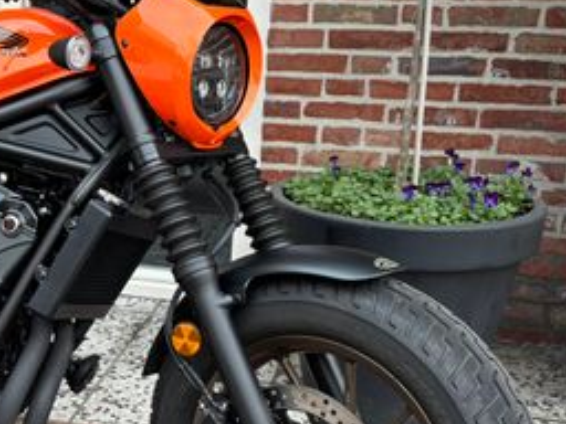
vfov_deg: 22.6
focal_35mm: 65
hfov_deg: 28.1
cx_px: 2
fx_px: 1063
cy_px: 256
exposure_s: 1/100
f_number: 1.6
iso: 125
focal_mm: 5.96
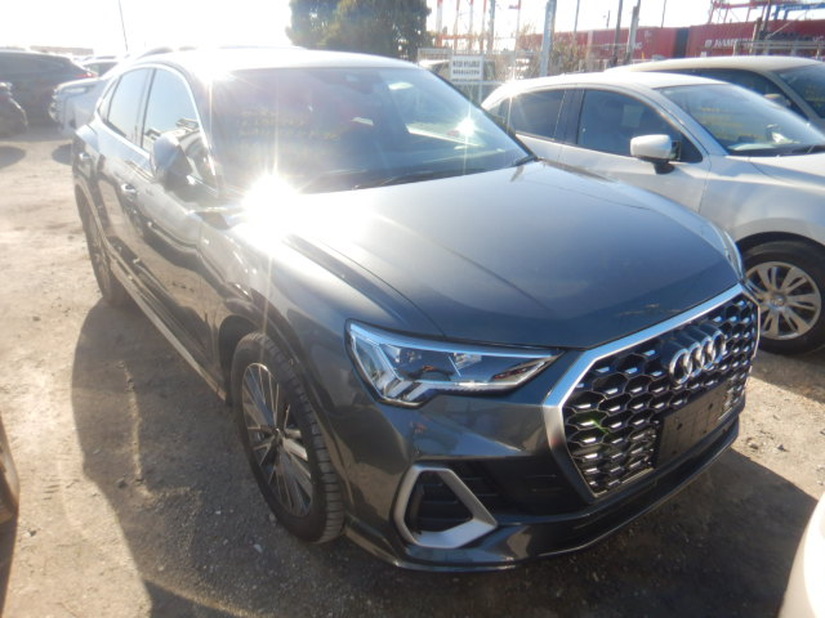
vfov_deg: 56.8
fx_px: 572
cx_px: 412
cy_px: 309
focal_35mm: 24
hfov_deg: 71.6
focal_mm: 4.3
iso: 125
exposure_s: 1/200
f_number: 2.8
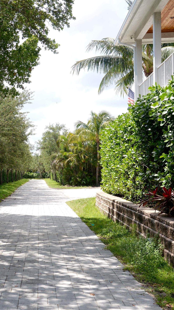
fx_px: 443
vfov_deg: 38.5
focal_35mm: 54
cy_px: 156
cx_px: -4
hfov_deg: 21.4
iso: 160
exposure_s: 1/400
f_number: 6.3
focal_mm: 34
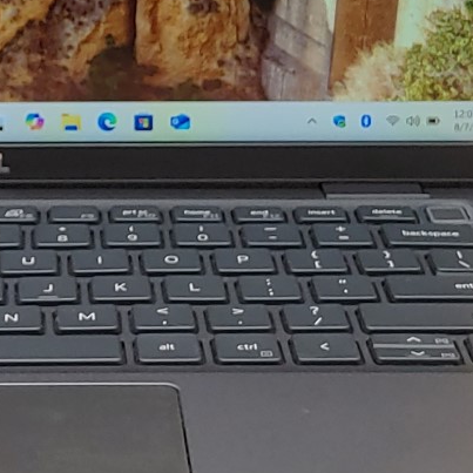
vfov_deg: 12.5
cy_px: 53
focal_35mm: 139
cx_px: -8
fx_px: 2149
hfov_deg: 12.4
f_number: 1.8
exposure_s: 1/120
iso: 50
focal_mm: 4.36
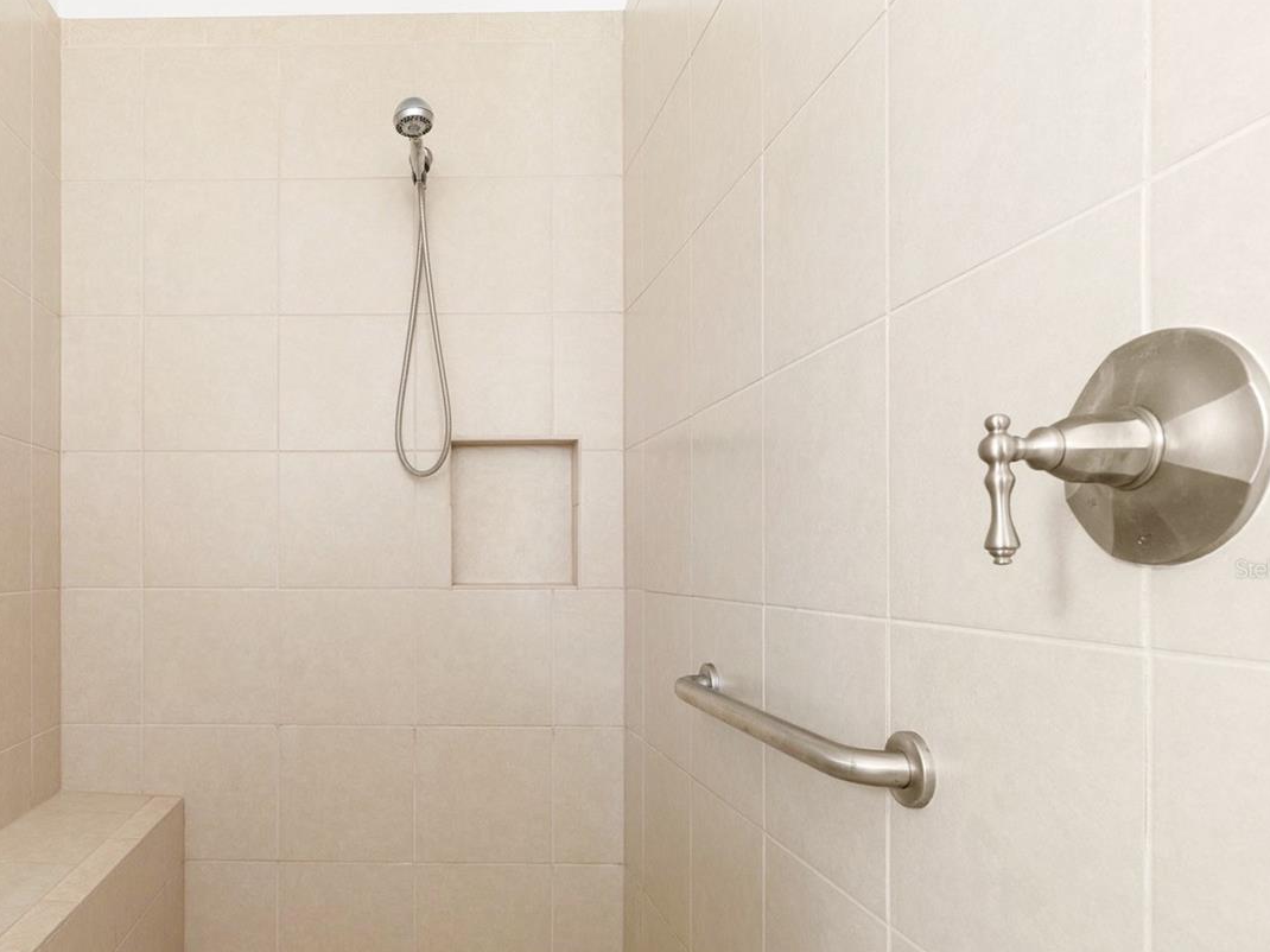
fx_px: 844
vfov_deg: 58.4
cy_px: 569
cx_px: 392
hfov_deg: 71.1
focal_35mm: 23
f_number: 8
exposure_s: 2
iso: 250
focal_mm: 16
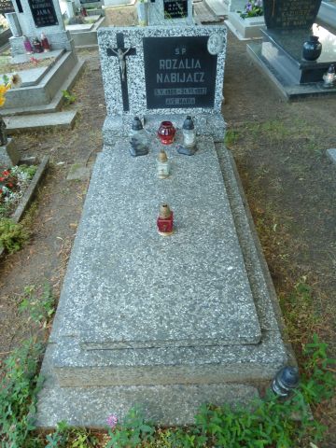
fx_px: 324
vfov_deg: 69.4
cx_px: 168
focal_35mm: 25
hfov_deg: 54.9
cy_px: 224
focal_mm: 4.1
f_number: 3.3
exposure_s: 1/60
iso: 160
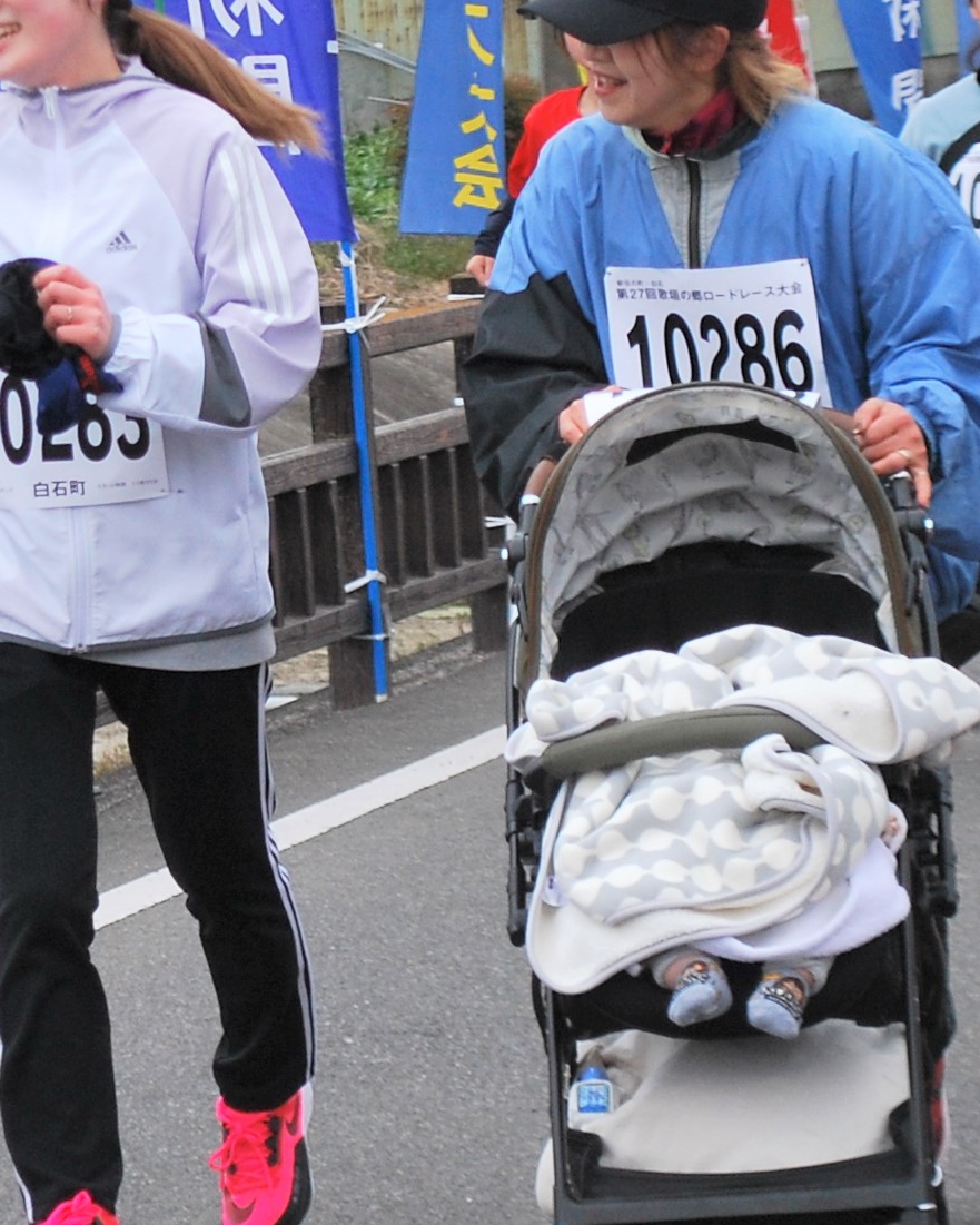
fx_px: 9884
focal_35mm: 273
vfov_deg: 7.1
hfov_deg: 5.7
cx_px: -34
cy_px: 403
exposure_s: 1/500
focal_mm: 55
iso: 280
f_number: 5.6
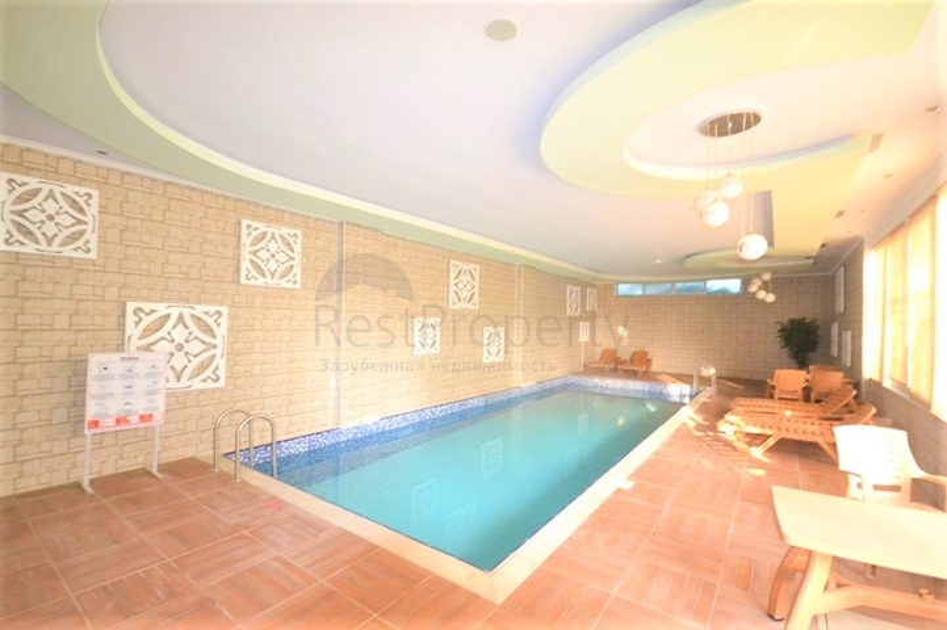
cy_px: 315
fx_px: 394
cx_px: 474
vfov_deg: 77.3
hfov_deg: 100.4
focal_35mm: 15
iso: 2800
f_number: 4
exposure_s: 1/60
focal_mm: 10
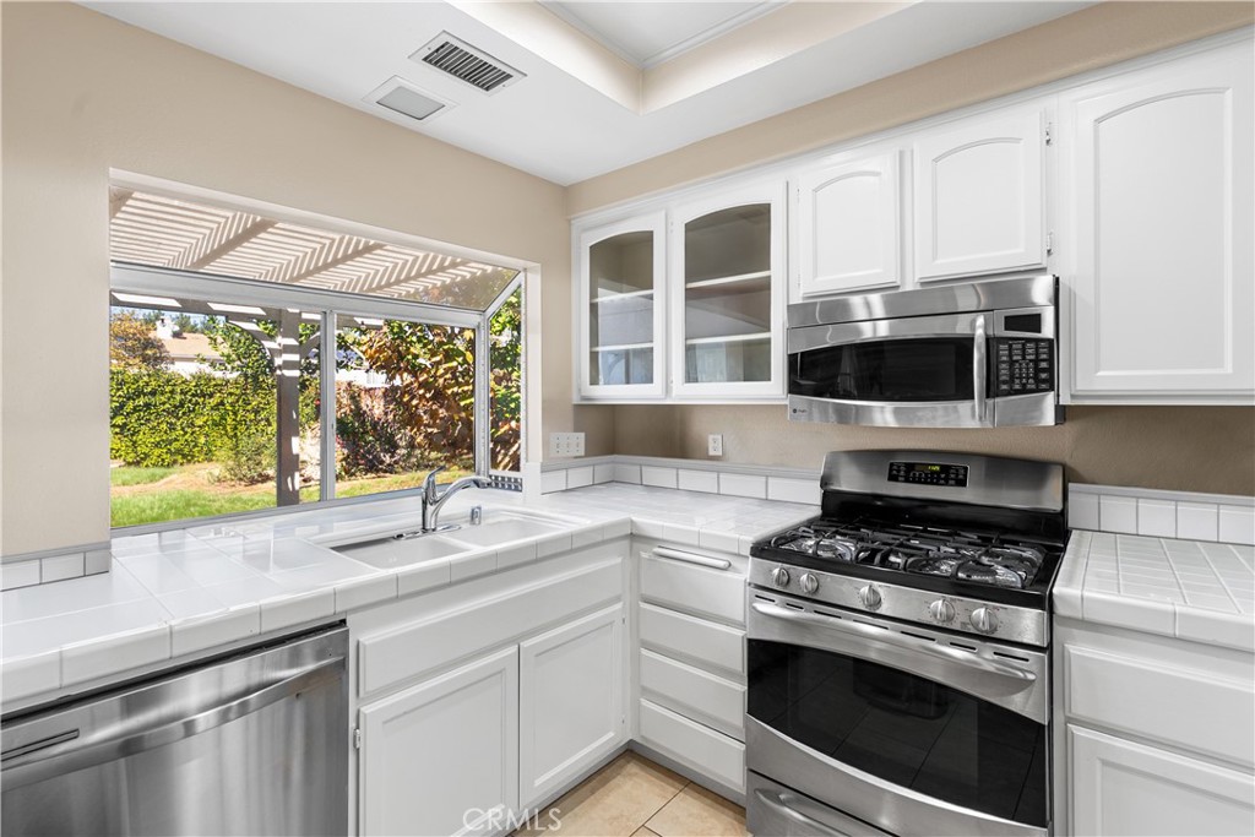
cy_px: 418
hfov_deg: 96.7
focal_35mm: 16
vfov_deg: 73.8
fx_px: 558
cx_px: 628
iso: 200
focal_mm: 16
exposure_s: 1/3
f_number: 8
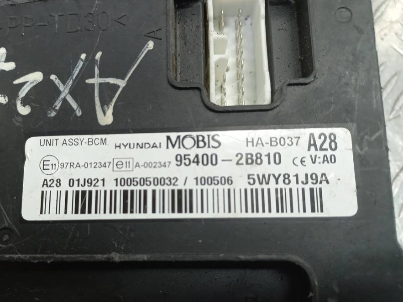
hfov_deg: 61.4
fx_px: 338
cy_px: 174
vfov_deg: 48.0
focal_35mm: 29
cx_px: 172
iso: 100
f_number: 1.8
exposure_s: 1/50
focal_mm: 4.6
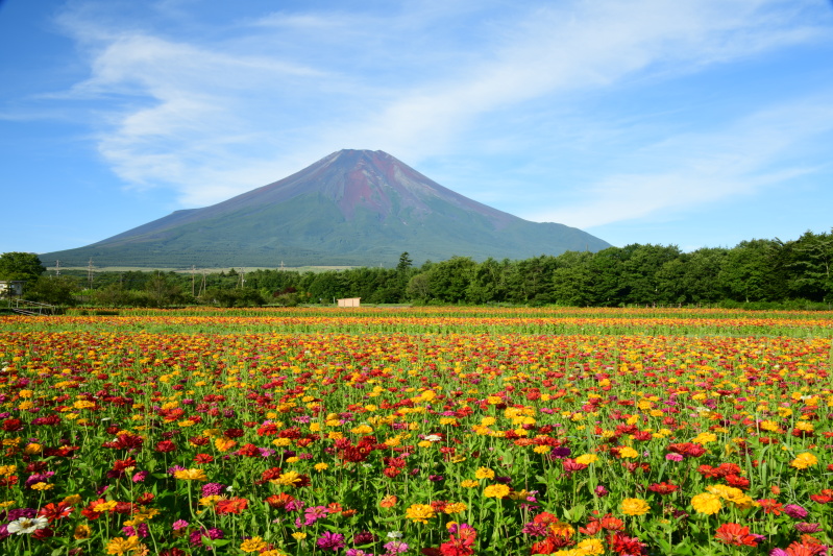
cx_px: 416
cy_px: 278
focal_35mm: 36
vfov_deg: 36.9
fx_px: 833
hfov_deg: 53.1
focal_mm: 36
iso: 64
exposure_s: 1
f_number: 22
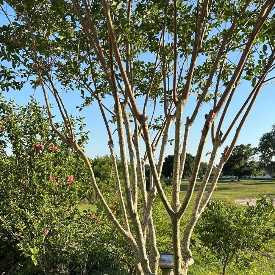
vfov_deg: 41.8
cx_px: 145
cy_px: 222
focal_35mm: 38
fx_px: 342
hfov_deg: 43.8
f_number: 1.5
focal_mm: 5.7
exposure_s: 1/1209
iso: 50
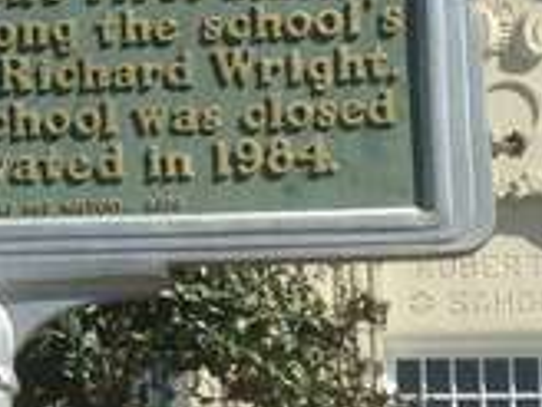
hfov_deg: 12.0
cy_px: 371
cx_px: -89
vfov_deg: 9.2
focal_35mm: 161
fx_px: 2521
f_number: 2.4
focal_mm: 4.12
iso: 50
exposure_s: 1/1869
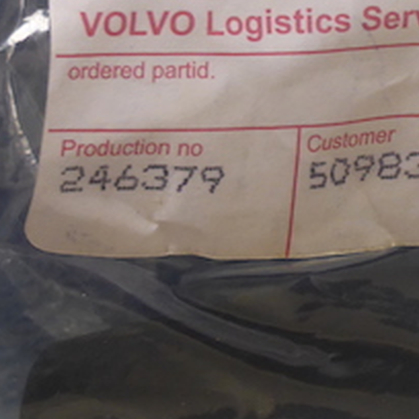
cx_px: 688
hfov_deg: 15.9
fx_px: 1328
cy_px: 173
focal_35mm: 97
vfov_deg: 17.9
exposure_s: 1/60
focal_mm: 4.9
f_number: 3.3
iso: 160
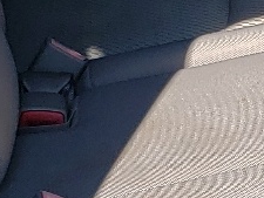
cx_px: 321
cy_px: 55
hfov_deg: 10.5
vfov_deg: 8.0
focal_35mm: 185
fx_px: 1412
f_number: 1.5
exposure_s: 1/2500
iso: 50
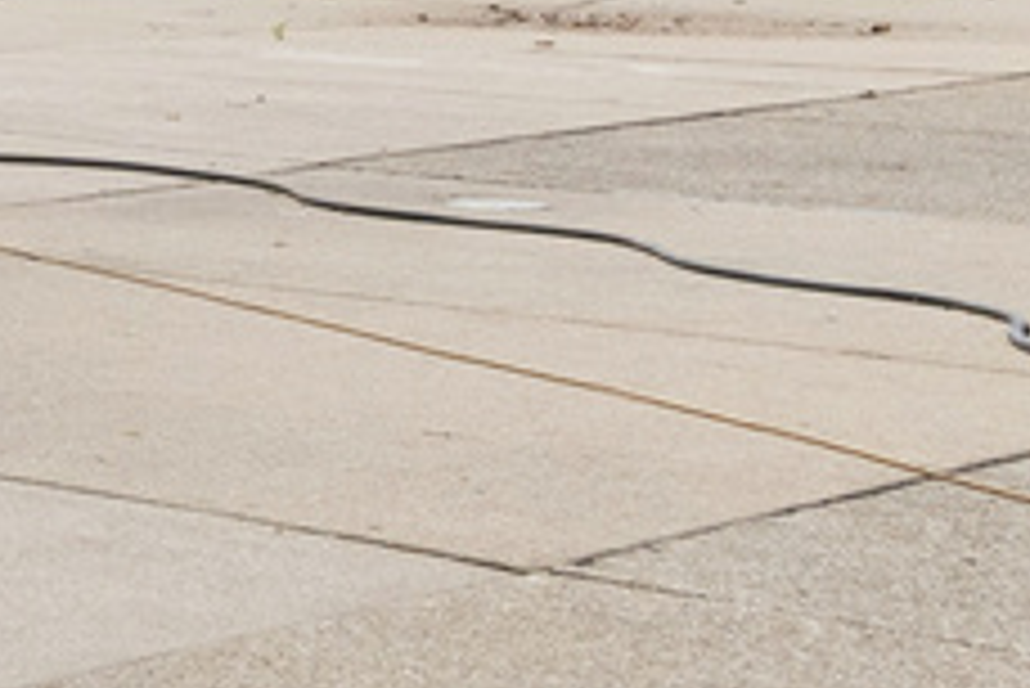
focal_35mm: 99
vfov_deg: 13.2
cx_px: -2339
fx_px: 2834
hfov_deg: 10.4
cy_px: -292
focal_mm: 14
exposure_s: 1/4000
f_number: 8
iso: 400
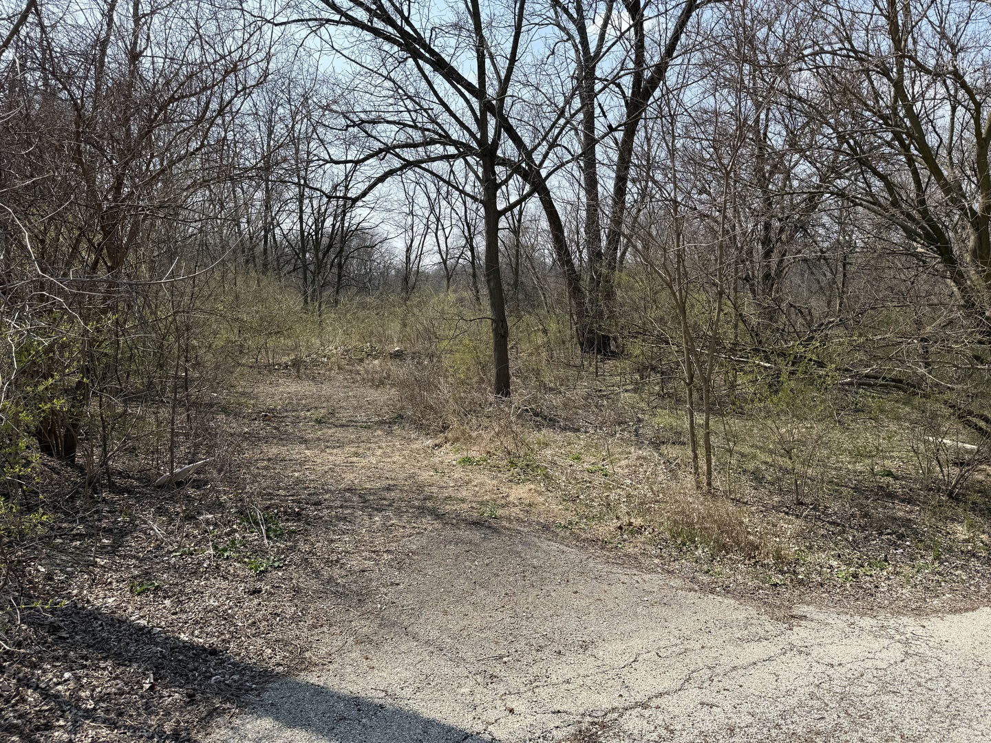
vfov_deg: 56.8
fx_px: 687
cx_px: 496
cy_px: 372
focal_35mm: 24
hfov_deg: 71.6
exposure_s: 1/3279
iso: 80
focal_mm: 6.76
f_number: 1.78
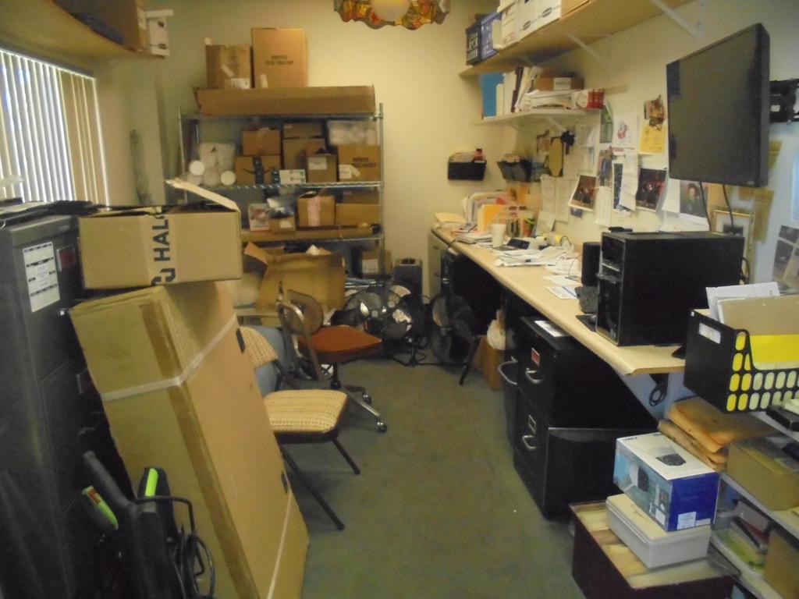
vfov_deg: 53.1
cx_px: 400
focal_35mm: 26
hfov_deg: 67.3
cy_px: 300
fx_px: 600
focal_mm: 4.6
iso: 800
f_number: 3.5
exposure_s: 1/60
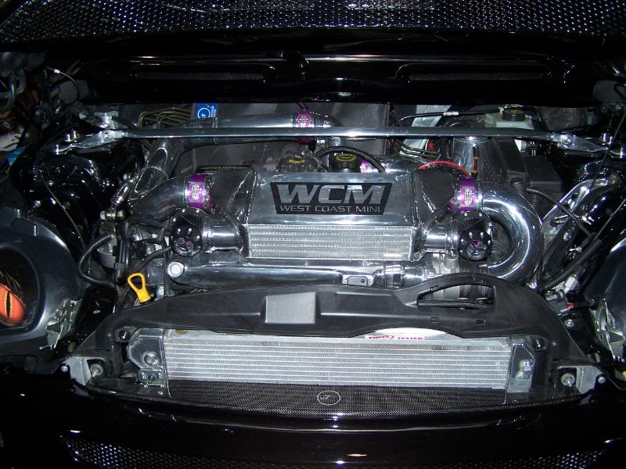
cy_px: 234
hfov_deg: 49.0
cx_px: 313
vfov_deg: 37.7
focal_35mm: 38
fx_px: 687
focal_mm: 6.3
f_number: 2.8
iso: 80
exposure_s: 1/60
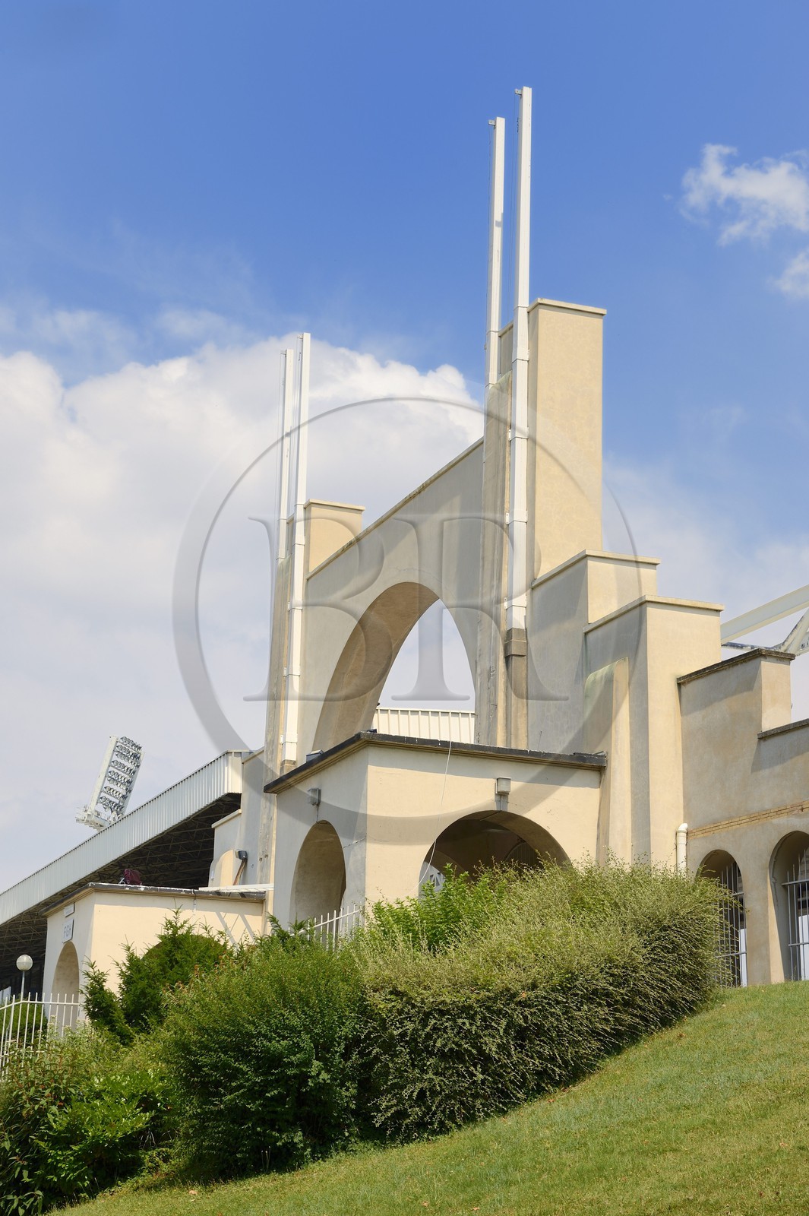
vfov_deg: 30.5
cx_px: 404
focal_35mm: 66
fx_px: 2227
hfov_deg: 20.6
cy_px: 608
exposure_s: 1/250
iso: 100
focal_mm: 66
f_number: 10
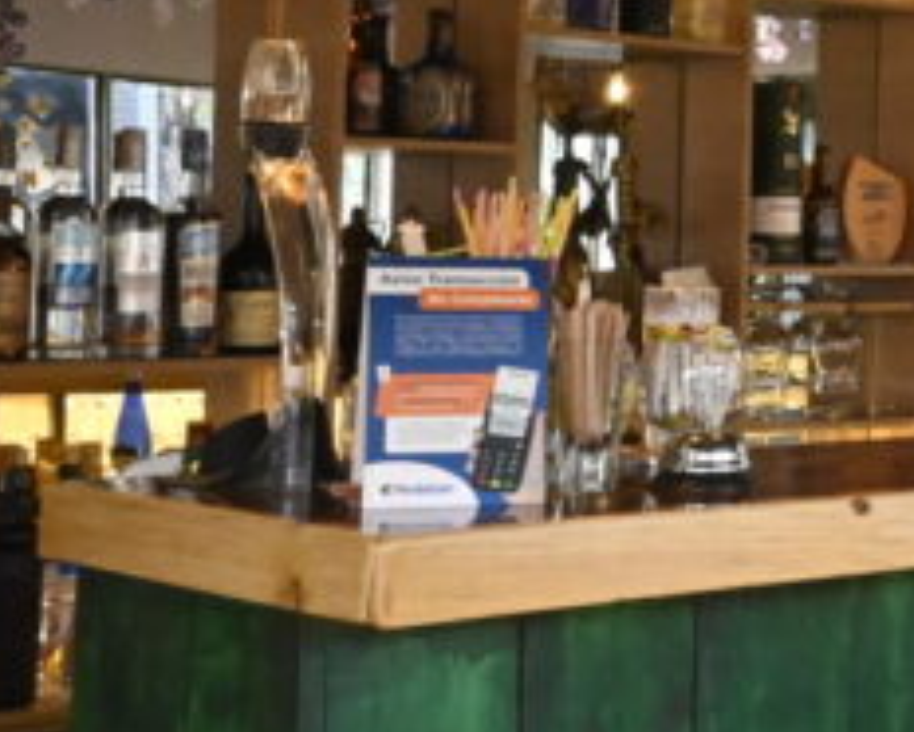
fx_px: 2626
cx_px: 1635
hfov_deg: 16.6
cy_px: 132
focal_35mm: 97
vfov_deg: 15.8
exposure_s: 1/50
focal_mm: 24
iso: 10000
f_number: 16
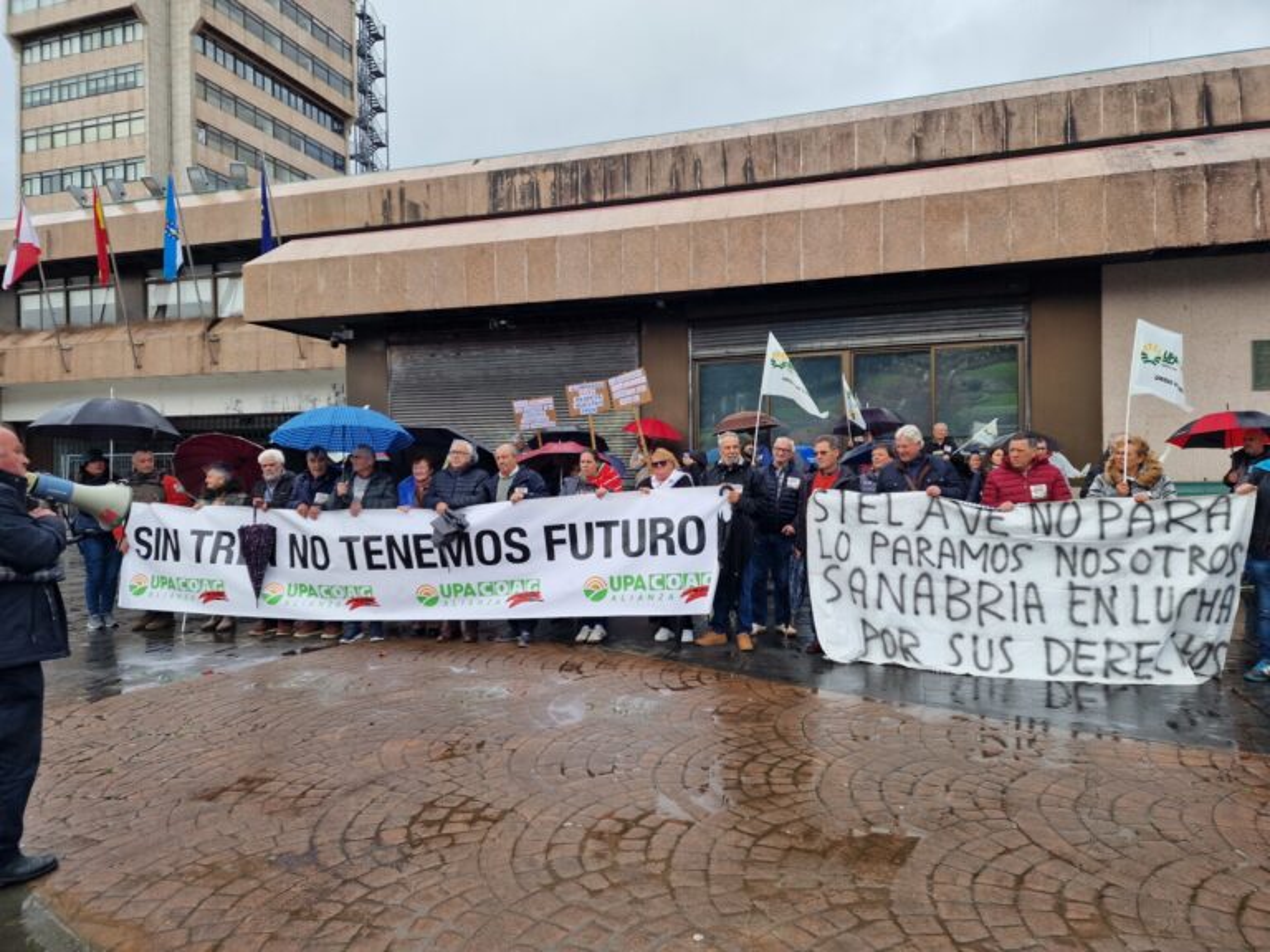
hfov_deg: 73.9
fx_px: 844
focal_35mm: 23
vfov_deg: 58.9
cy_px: 476
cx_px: 635
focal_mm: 6.4
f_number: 1.8
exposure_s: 1/218
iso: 50
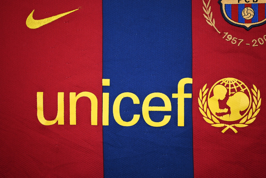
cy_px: 89
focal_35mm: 35
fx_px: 259
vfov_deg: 37.9
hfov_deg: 54.4
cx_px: 133
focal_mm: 35
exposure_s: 1/90
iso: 200
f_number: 5
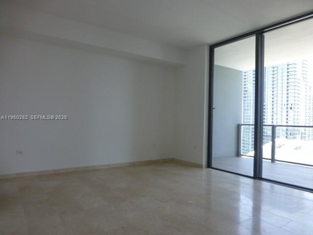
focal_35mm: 24
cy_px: 118
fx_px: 217
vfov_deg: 56.8
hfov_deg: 71.6
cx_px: 156
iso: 125
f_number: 3.3
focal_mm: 4.3
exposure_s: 1/60
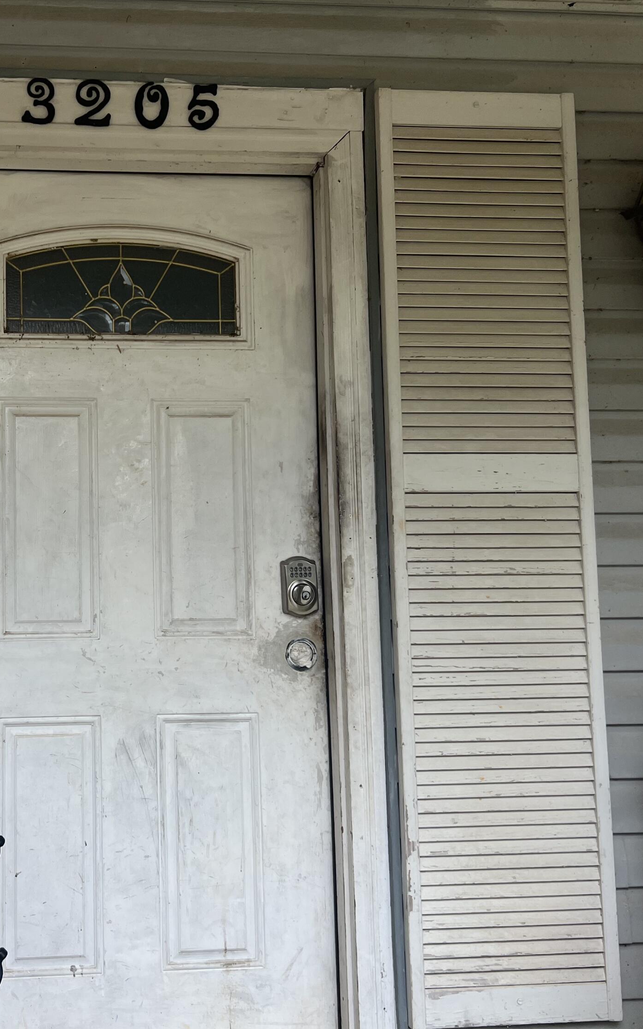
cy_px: 517
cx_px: 102
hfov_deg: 33.2
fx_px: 1037
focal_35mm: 37
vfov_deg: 52.7
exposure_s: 1/572
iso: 50
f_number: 1.5
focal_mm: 5.7
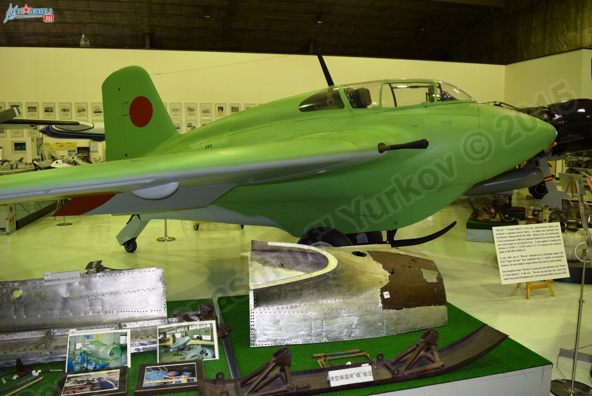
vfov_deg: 43.7
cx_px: 296
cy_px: 198
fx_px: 494
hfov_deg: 61.9
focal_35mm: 30
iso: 800
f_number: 5
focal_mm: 20
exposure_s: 1/100
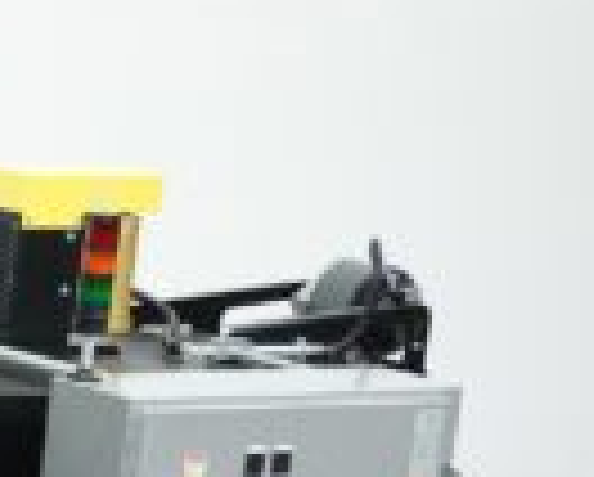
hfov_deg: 9.8
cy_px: 695
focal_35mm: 188
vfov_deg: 8.1
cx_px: -441
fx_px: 3310
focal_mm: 19.43
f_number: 4
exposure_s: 1/60
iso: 500
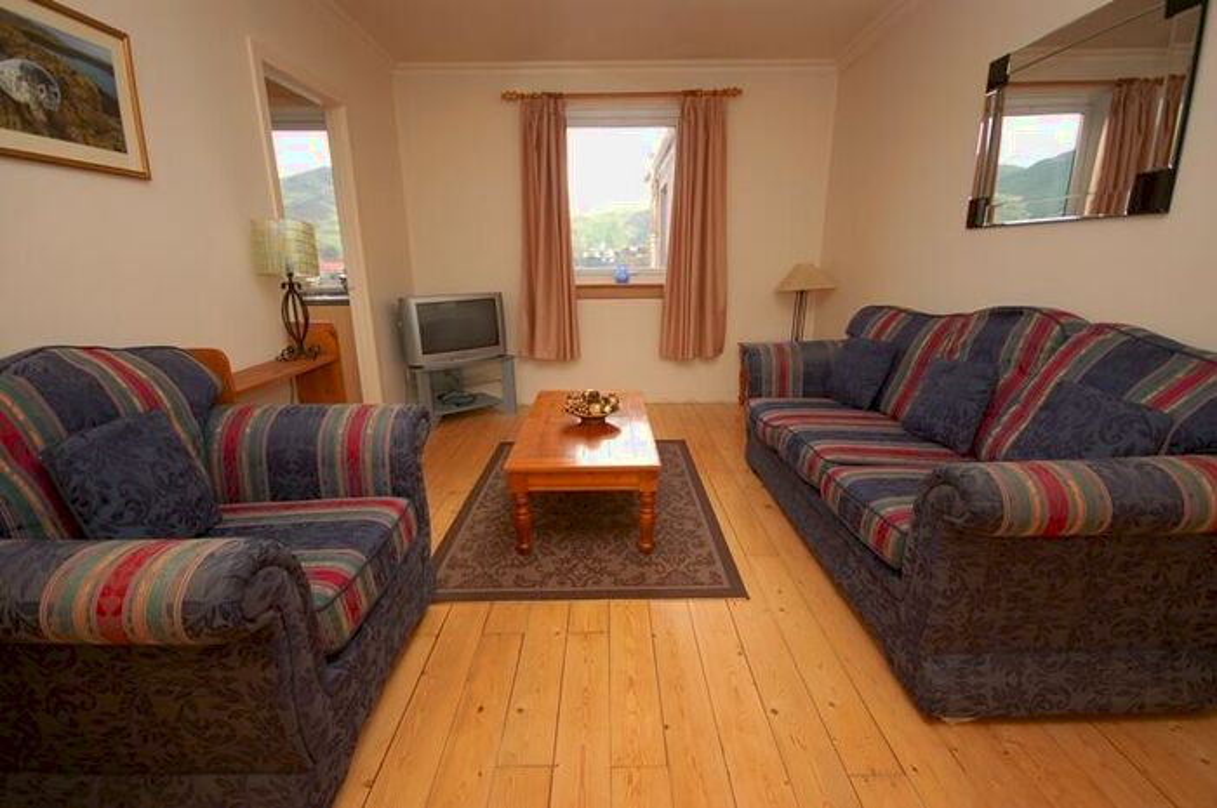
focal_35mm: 15
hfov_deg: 100.5
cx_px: 608
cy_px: 404
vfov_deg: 77.2
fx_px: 506
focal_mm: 10
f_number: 4
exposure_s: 1/60
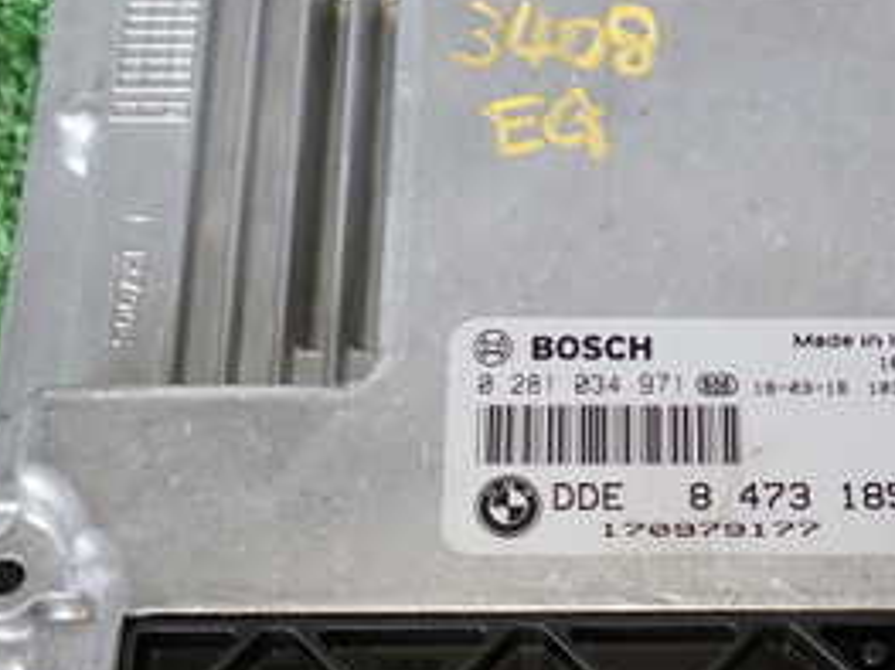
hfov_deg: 26.4
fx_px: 1887
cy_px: 391
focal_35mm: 73
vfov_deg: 20.1
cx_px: 640
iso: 200
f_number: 2.4
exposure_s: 1/40
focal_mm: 5.79
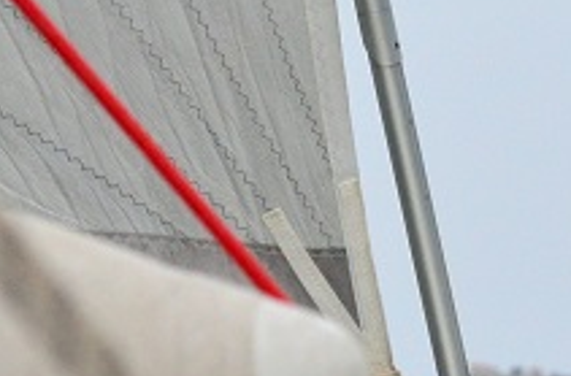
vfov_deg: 2.7
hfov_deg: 4.2
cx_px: 267
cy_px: 304
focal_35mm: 498
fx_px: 7870
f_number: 5.6
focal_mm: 70
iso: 1250
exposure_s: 1/8000
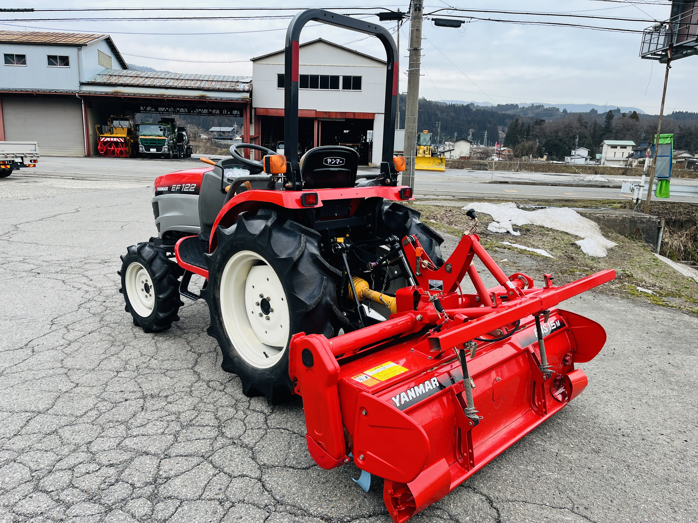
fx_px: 524
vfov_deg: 53.1
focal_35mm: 26
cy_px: 262
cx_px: 349
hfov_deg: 67.3
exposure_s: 1/122
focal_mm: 5.1
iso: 40
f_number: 1.6
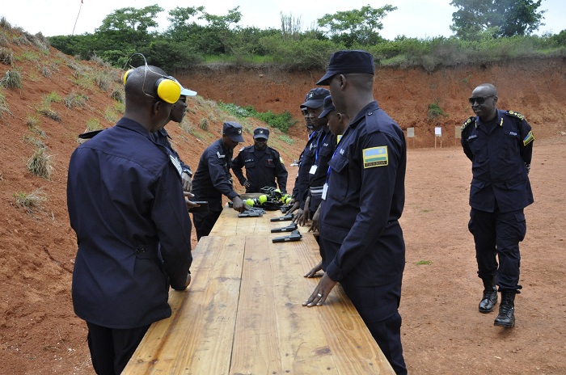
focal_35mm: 27
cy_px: 188
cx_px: 283
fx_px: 424
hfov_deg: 67.5
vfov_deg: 47.8
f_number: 13
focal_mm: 18
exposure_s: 1/640
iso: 1600
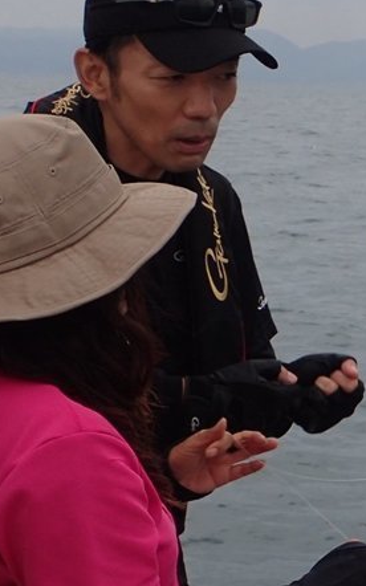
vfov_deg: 15.8
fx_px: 2108
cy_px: 438
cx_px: 521
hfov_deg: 9.7
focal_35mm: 132
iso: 100
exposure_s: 1/250
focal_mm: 7.86
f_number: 4
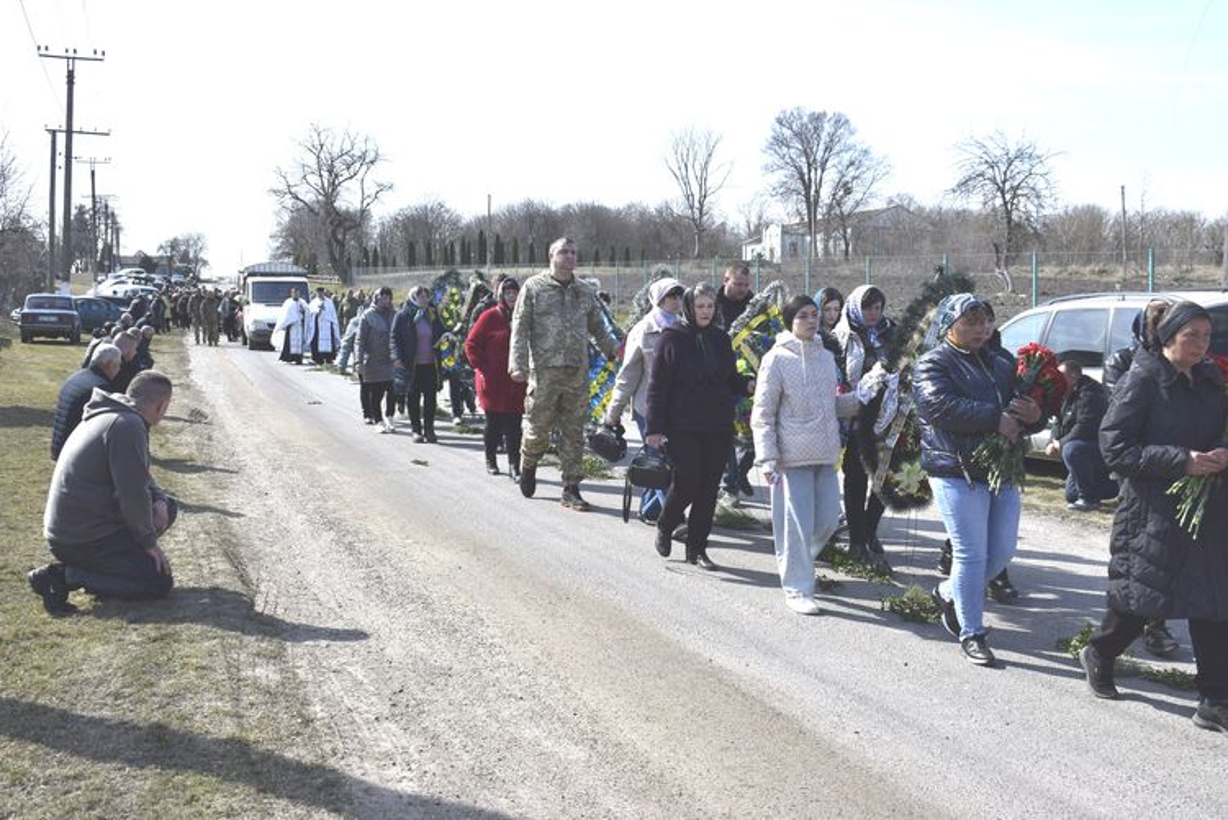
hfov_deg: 51.3
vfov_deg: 35.5
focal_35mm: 38
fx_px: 1280
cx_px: 614
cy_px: 410
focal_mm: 25
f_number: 10
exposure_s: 1/400
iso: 200
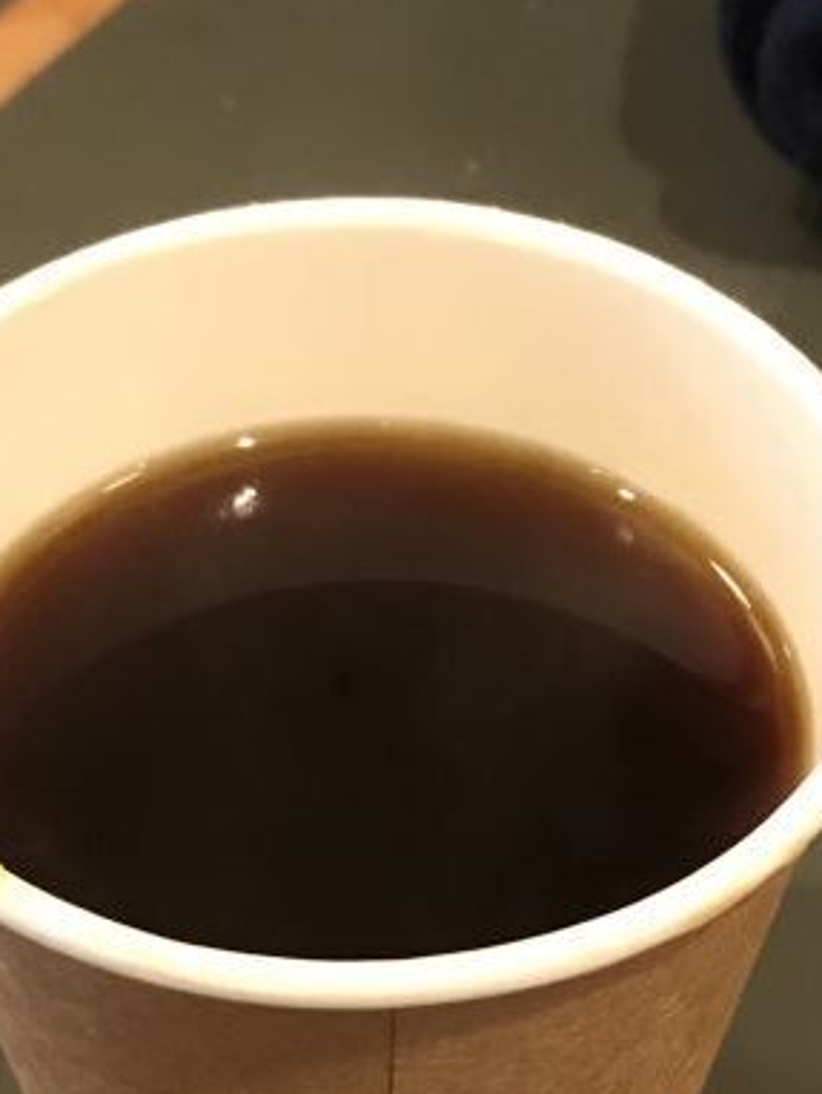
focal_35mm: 78
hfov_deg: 18.8
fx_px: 2467
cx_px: 563
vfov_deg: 24.5
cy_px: 915
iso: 100
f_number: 1.8
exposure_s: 1/14
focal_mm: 3.99
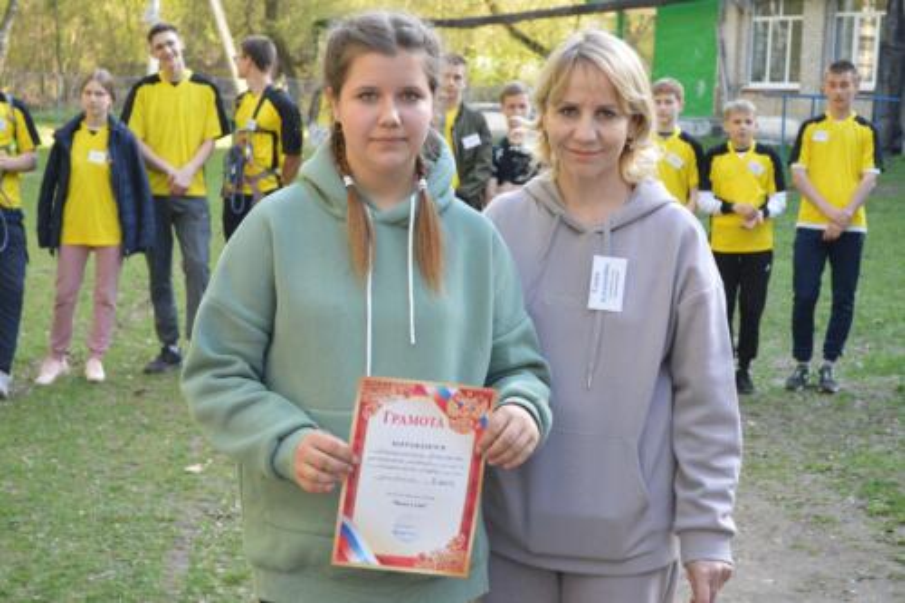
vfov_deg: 21.6
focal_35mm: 63
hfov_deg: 31.9
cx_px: 452
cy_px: 302
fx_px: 1583
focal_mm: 42
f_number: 5.3
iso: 1800
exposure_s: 1/500
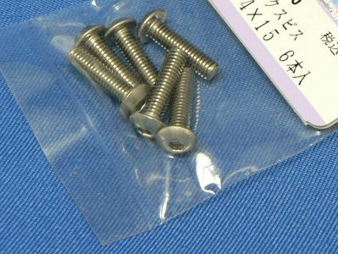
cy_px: 61
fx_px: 1192
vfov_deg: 12.1
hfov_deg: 16.1
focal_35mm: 122
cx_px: 224
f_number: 3.2
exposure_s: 1/40
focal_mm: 12.6
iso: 100
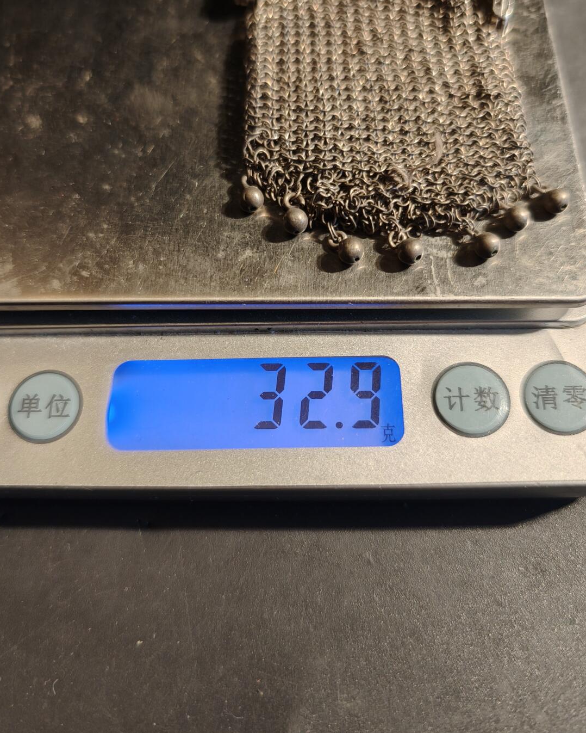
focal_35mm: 30
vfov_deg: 58.6
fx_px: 650
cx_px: 294
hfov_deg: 48.5
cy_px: 324
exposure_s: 1/100
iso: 200
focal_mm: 6.06
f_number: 1.6
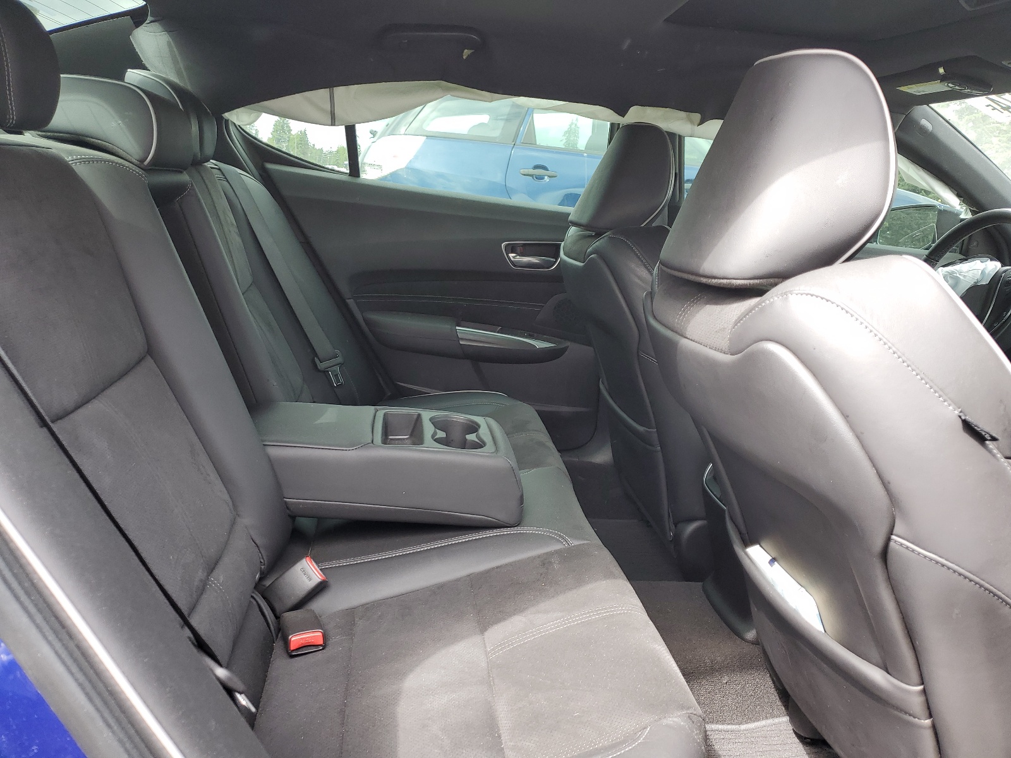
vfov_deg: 53.1
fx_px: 759
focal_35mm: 26
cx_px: 506
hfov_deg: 67.3
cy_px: 379
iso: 50
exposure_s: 1/152
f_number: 1.5
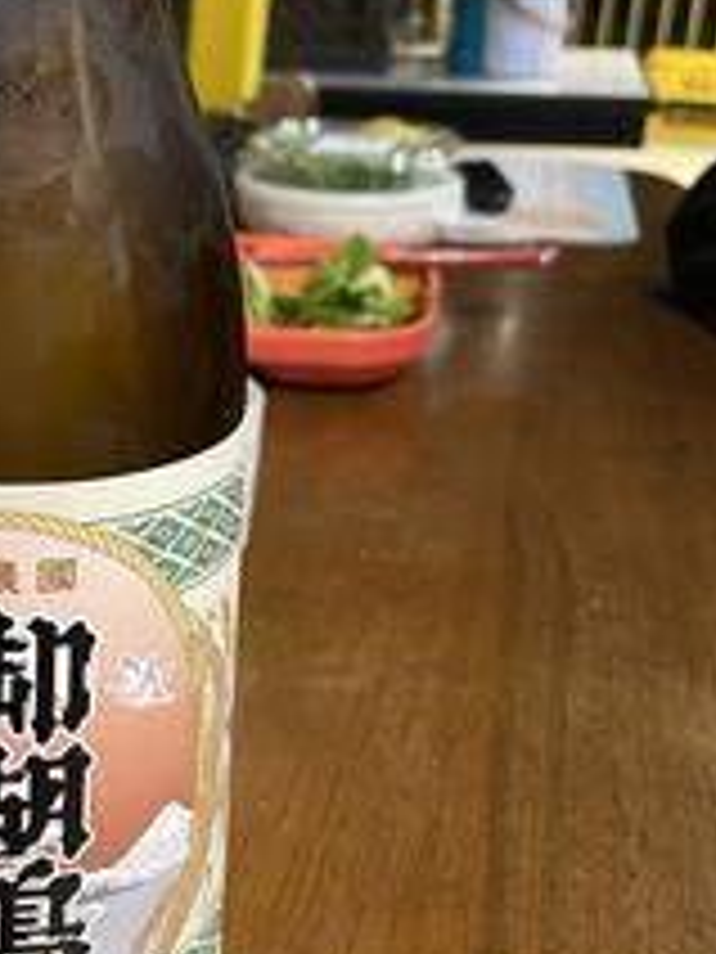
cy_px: 331
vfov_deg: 38.5
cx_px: 61
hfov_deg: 28.4
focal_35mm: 49
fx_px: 1351
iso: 500
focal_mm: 4.2
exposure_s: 1/30
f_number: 1.6
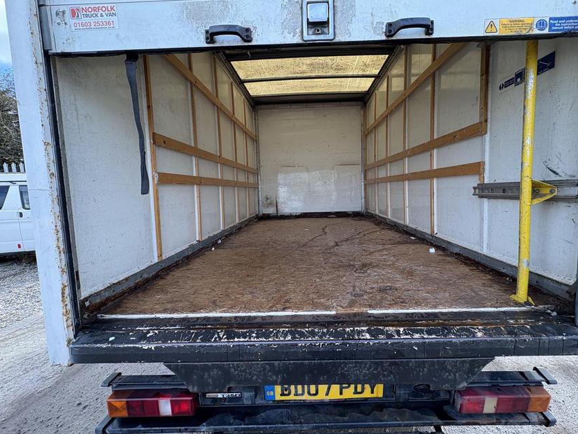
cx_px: 304
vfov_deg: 81.7
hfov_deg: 98.1
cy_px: 211
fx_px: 250
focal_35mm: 15
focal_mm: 2.22
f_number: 2.2
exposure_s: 1/99
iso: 50
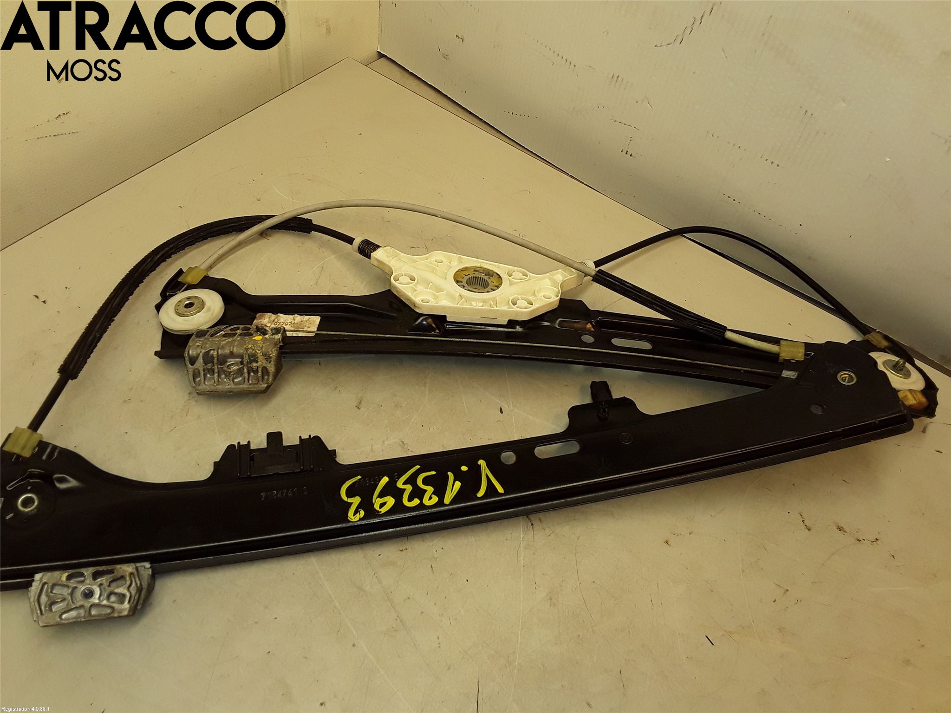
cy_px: 356
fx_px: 769
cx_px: 476
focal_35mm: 28
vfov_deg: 49.7
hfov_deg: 63.4
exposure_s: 1/161
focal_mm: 2.91
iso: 40
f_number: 1.9
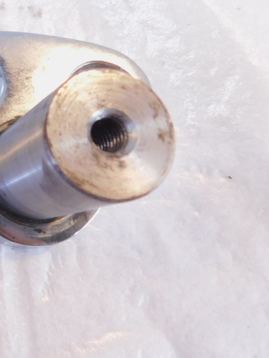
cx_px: -106
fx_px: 529
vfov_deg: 37.3
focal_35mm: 51
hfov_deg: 24.0
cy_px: 133
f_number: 3
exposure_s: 1/30
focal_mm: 4
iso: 200
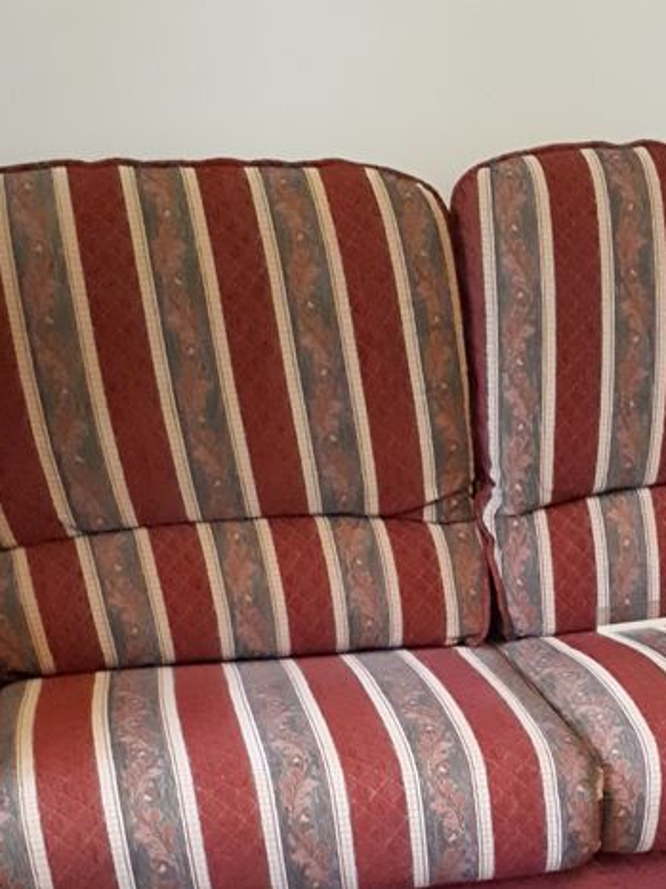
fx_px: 1489
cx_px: 540
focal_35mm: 58
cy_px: 920
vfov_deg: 30.5
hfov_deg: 24.8
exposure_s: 1/10
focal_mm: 3.6
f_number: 1.9
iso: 1600
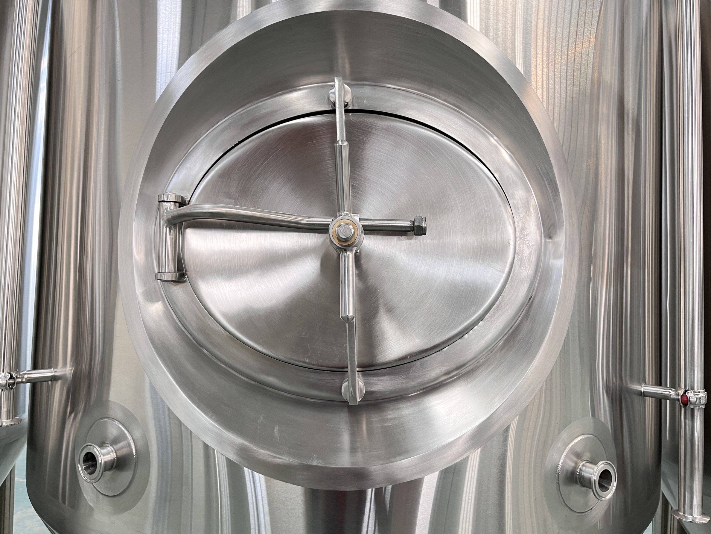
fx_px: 575
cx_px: 353
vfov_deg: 49.7
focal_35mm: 28
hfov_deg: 63.4
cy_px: 252
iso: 125
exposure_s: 1/84
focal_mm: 5.1
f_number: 1.6
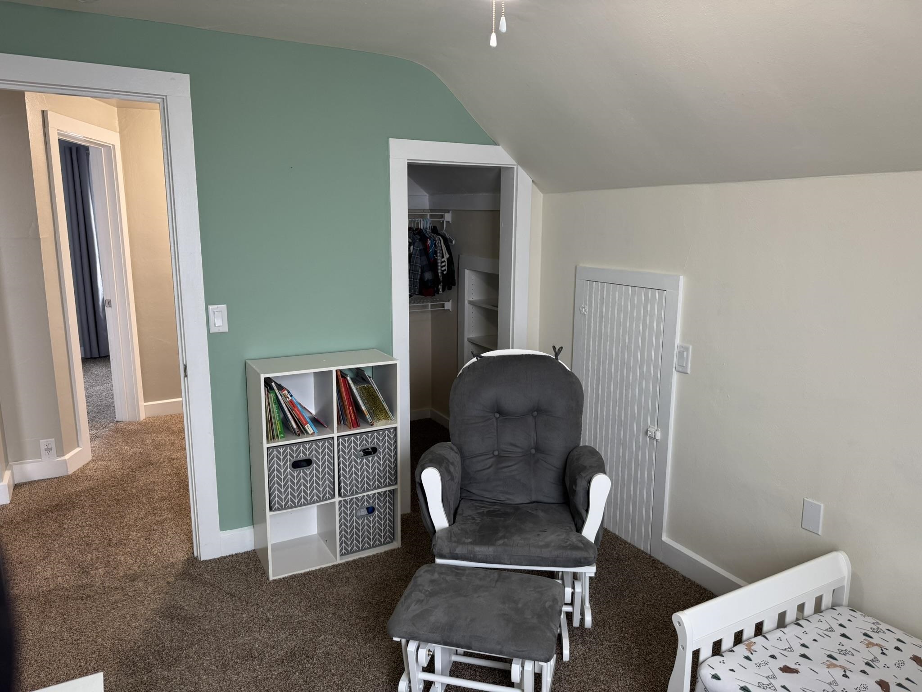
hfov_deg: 71.6
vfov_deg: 56.8
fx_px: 639
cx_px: 461
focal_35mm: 24
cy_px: 346
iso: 160
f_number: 1.78
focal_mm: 6.76
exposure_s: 1/60
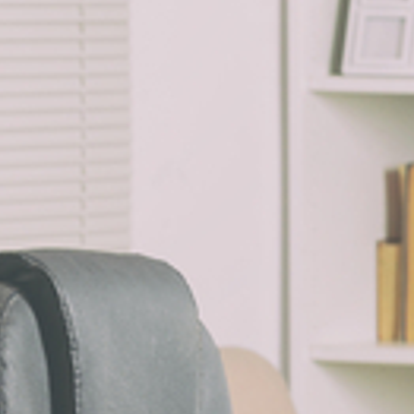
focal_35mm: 504
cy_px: 232
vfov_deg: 3.5
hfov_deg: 3.4
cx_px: 845
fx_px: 6820
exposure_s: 1/160
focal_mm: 78
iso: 160
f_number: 6.3
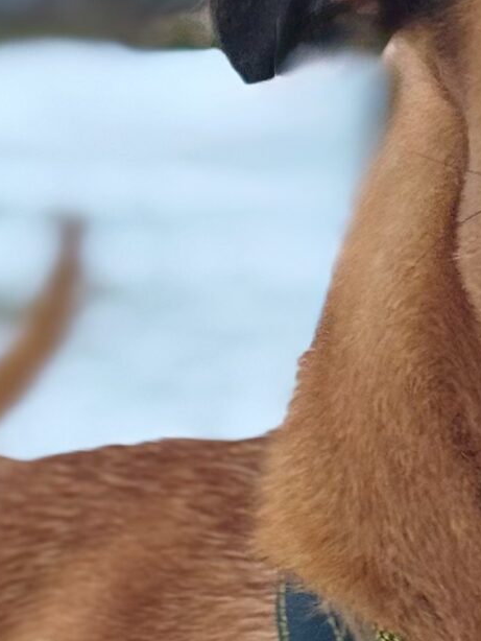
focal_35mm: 200
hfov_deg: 7.3
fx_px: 3703
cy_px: 542
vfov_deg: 9.9
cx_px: 778
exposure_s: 1/86
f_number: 1.78
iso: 100
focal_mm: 6.76
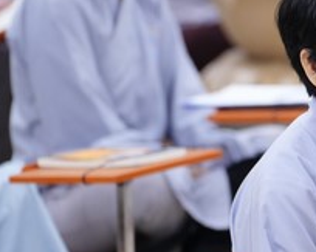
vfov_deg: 3.5
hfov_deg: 4.3
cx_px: 379
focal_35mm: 448
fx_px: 4188
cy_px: 180
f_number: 2.8
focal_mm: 150
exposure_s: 1/100
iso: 2500
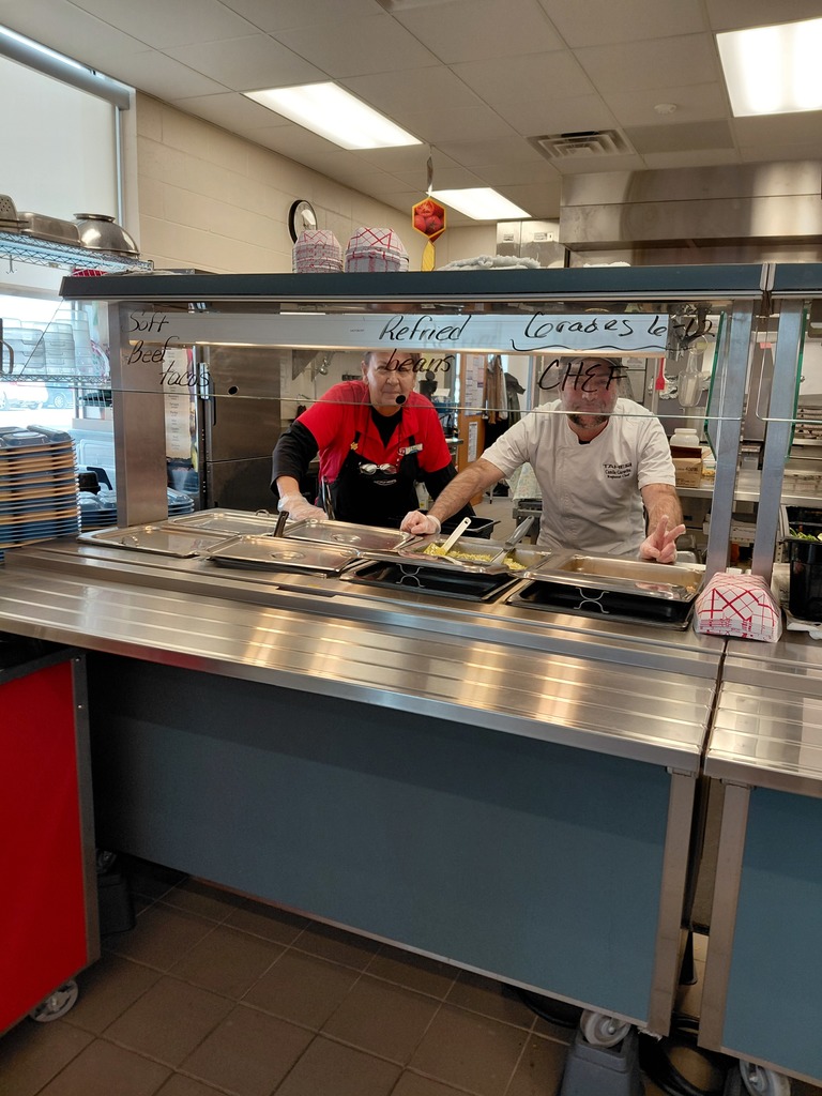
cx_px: 411
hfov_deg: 54.9
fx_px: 792
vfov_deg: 69.4
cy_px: 548
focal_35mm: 25
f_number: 1.8
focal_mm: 4.69
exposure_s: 1/120
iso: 125
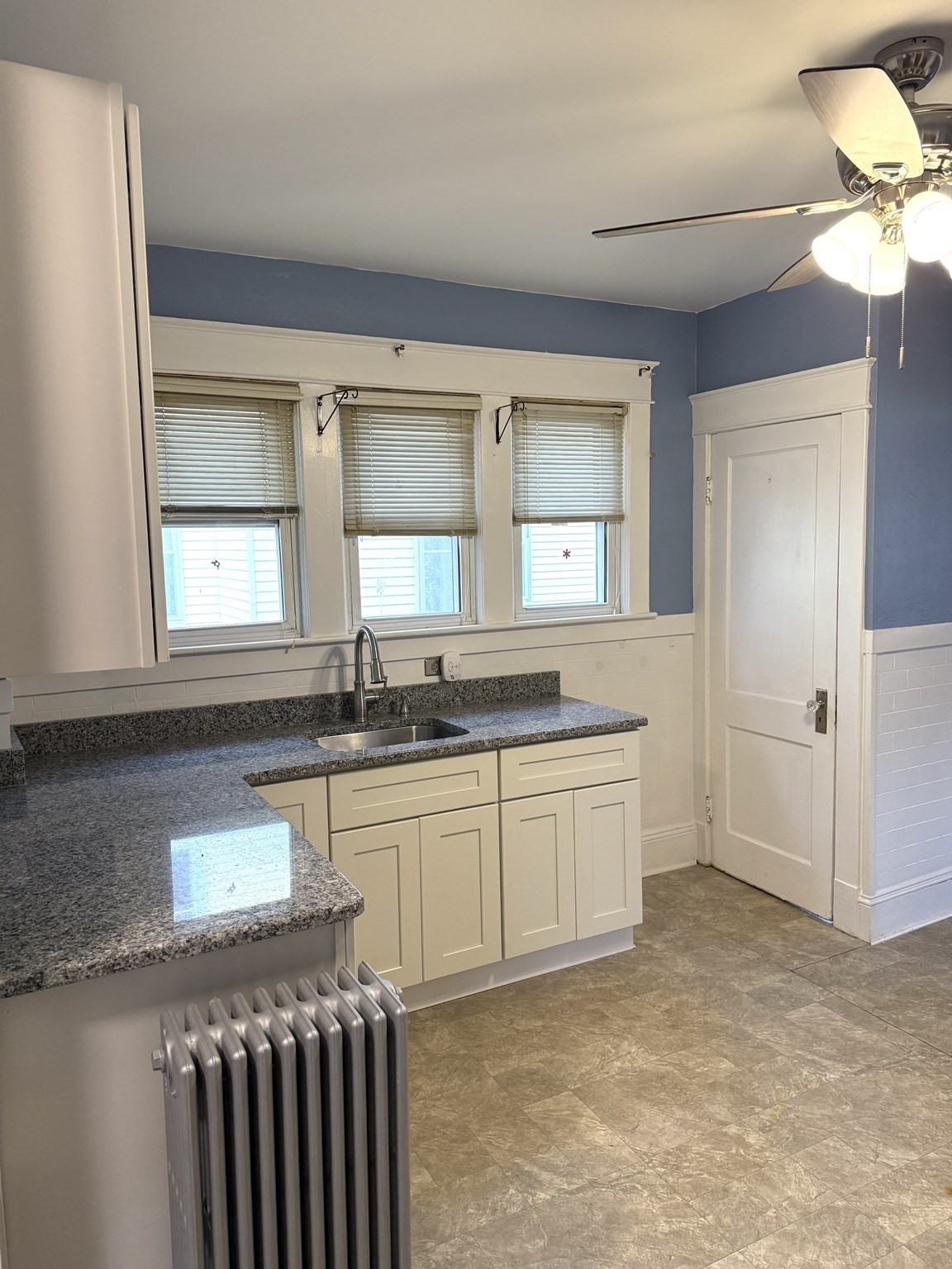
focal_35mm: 24
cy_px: 634
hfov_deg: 56.8
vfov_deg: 71.6
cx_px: 476
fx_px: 880
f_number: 1.78
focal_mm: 6.76
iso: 250
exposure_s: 1/120
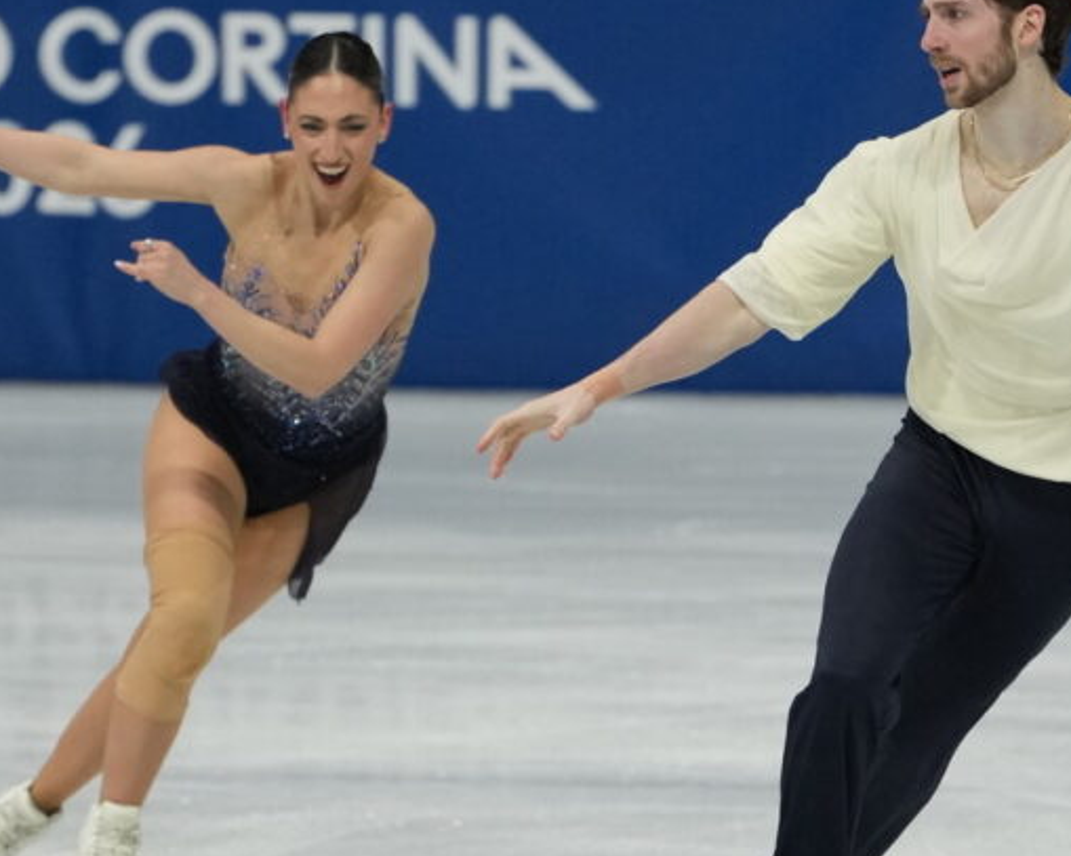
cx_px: 505
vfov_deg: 3.7
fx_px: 13152
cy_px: 573
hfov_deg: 4.7
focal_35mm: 415
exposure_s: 1/4000
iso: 2000
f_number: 2
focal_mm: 150
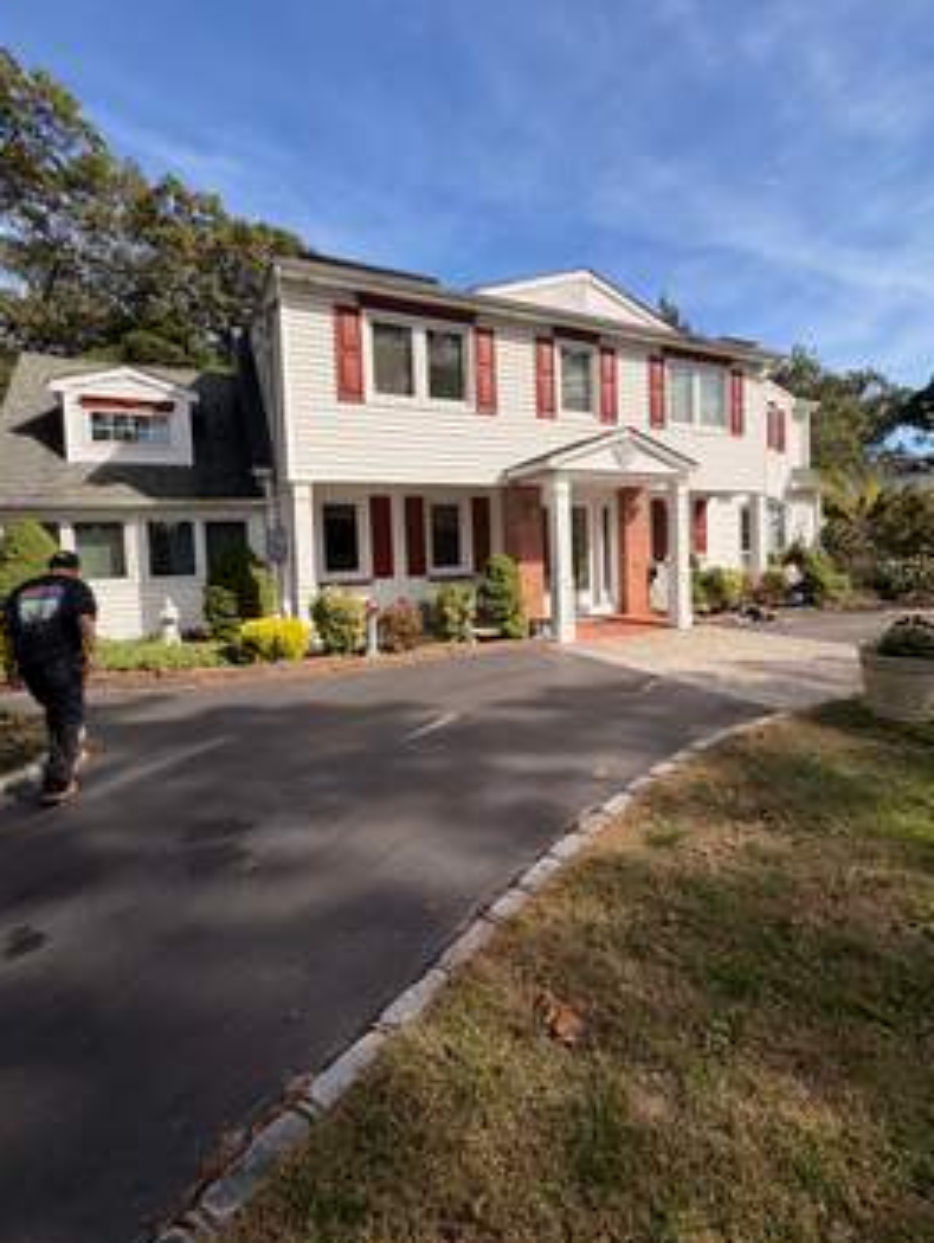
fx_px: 575
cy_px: 582
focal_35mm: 16
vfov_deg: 94.3
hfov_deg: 78.1
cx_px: 501
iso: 32
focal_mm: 2.22
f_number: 2.2
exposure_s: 1/770
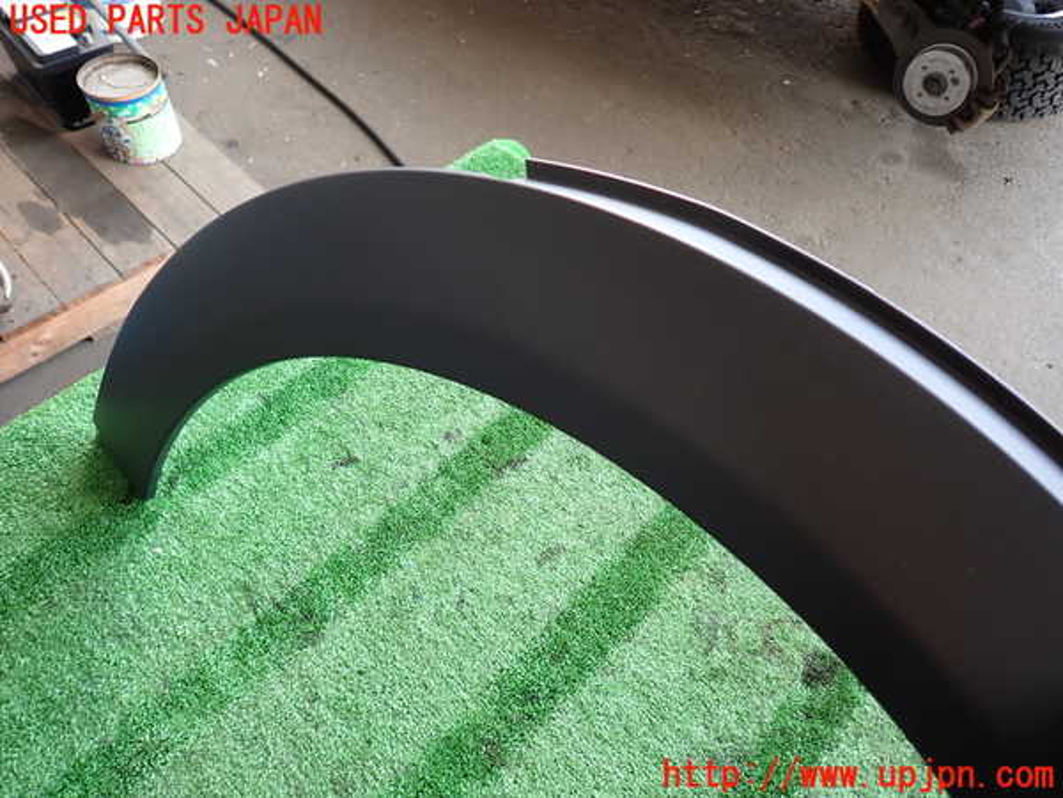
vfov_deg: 54.9
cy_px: 399
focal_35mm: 25
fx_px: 768
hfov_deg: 69.4
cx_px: 532
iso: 125
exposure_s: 1/60
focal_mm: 4.5
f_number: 2
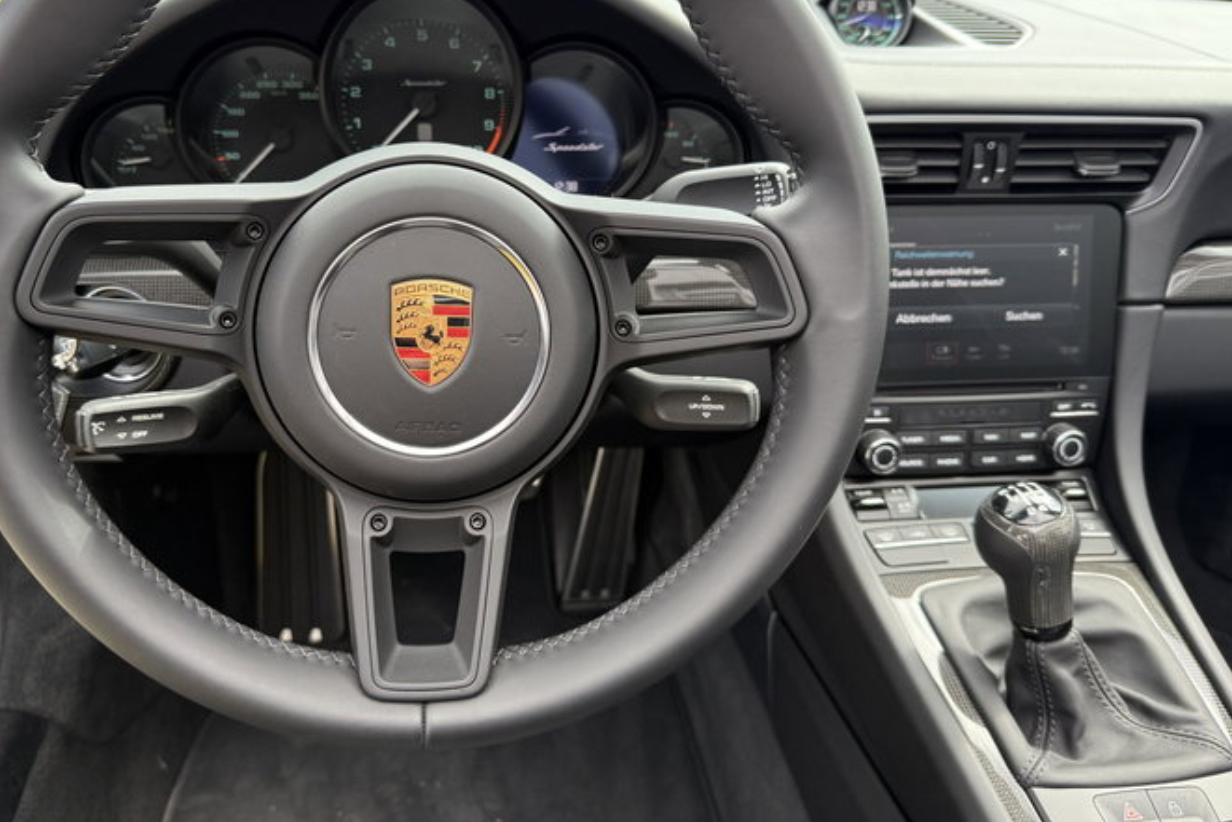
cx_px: 544
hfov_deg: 63.5
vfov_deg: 44.9
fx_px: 993
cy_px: 362
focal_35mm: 29
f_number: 1.78
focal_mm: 6.76
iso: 160
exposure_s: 1/235
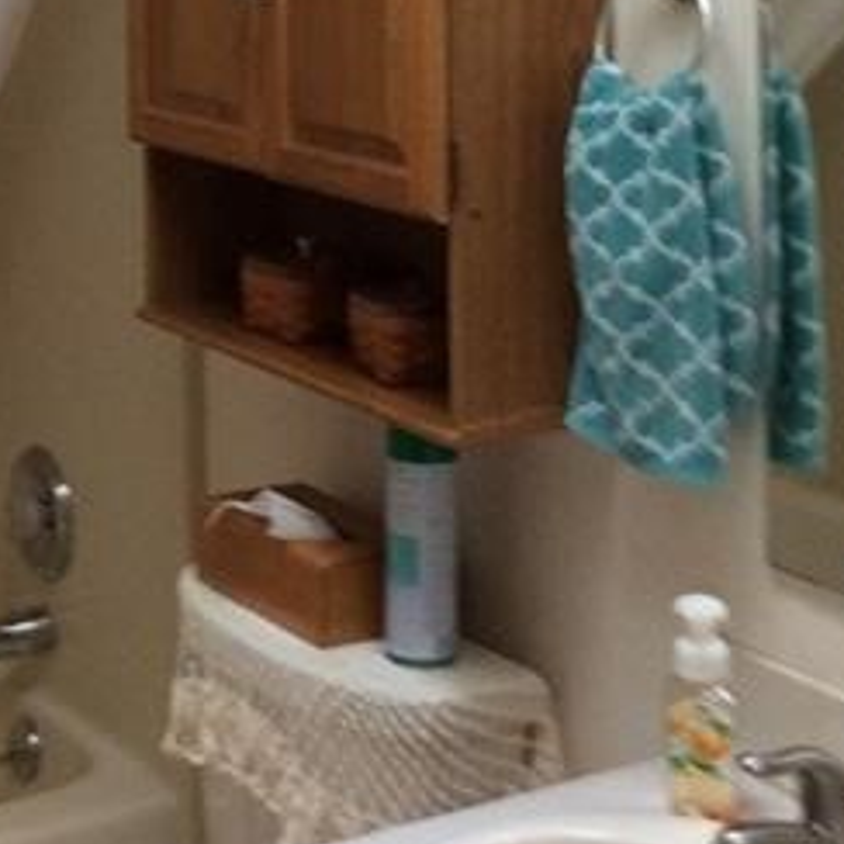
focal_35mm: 89
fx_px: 2455
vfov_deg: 18.7
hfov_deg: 19.3
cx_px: 171
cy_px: -97
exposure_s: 1/24
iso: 100
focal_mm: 3.3
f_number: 2.4
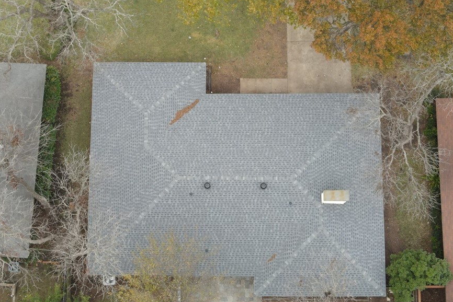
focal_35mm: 59
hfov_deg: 33.9
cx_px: 205
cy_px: 157
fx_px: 743
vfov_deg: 23.0
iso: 130
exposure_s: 1/15
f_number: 2.8
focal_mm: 4.5
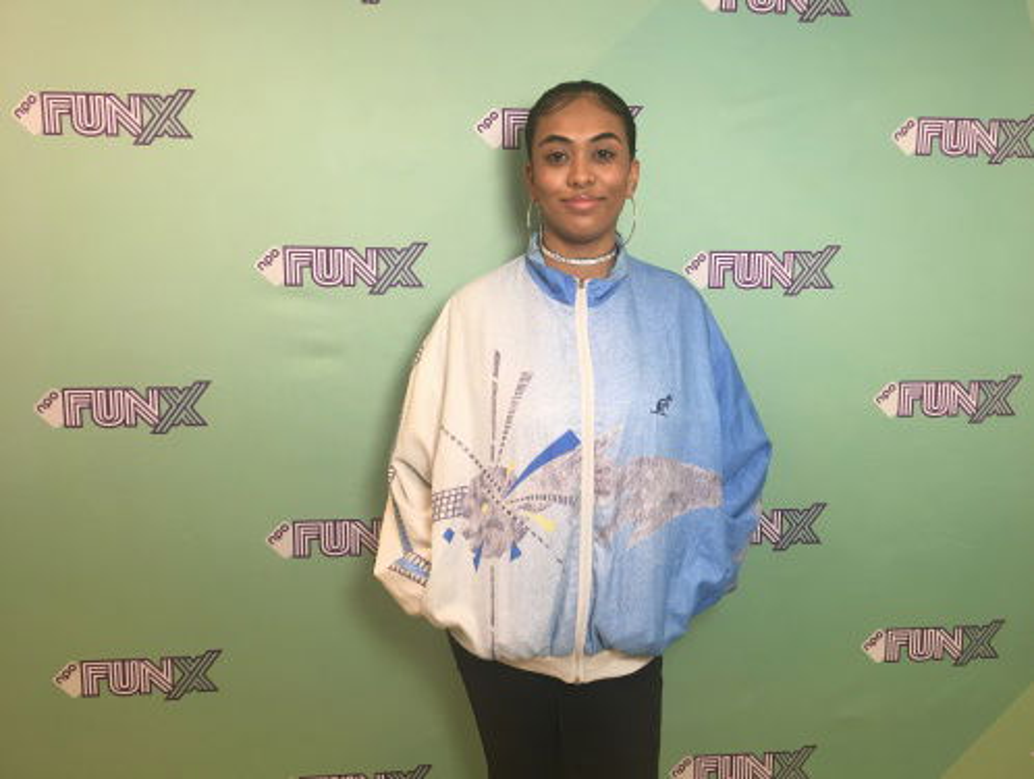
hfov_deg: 61.6
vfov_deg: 48.3
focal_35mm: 29
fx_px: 868
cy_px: 390
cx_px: 517
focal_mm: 4.15
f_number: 2.2
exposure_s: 1/17
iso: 32
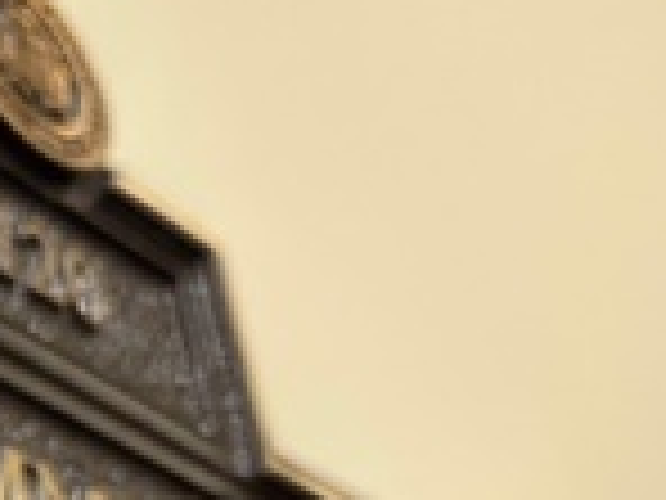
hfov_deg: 18.4
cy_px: 797
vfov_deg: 15.0
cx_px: -423
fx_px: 1732
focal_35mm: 90
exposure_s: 1/60
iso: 160
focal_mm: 5.96
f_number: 1.6
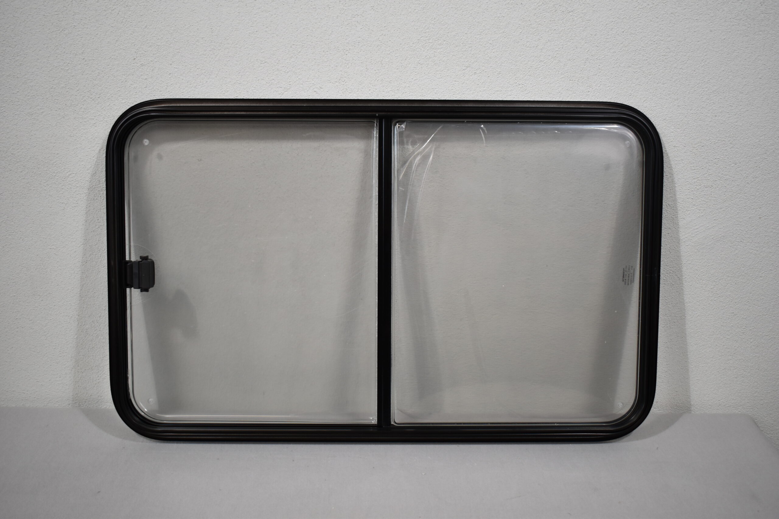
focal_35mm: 38
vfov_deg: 35.5
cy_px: 260
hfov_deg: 51.3
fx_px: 811
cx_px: 390
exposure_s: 1/250
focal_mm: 25
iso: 640
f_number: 4
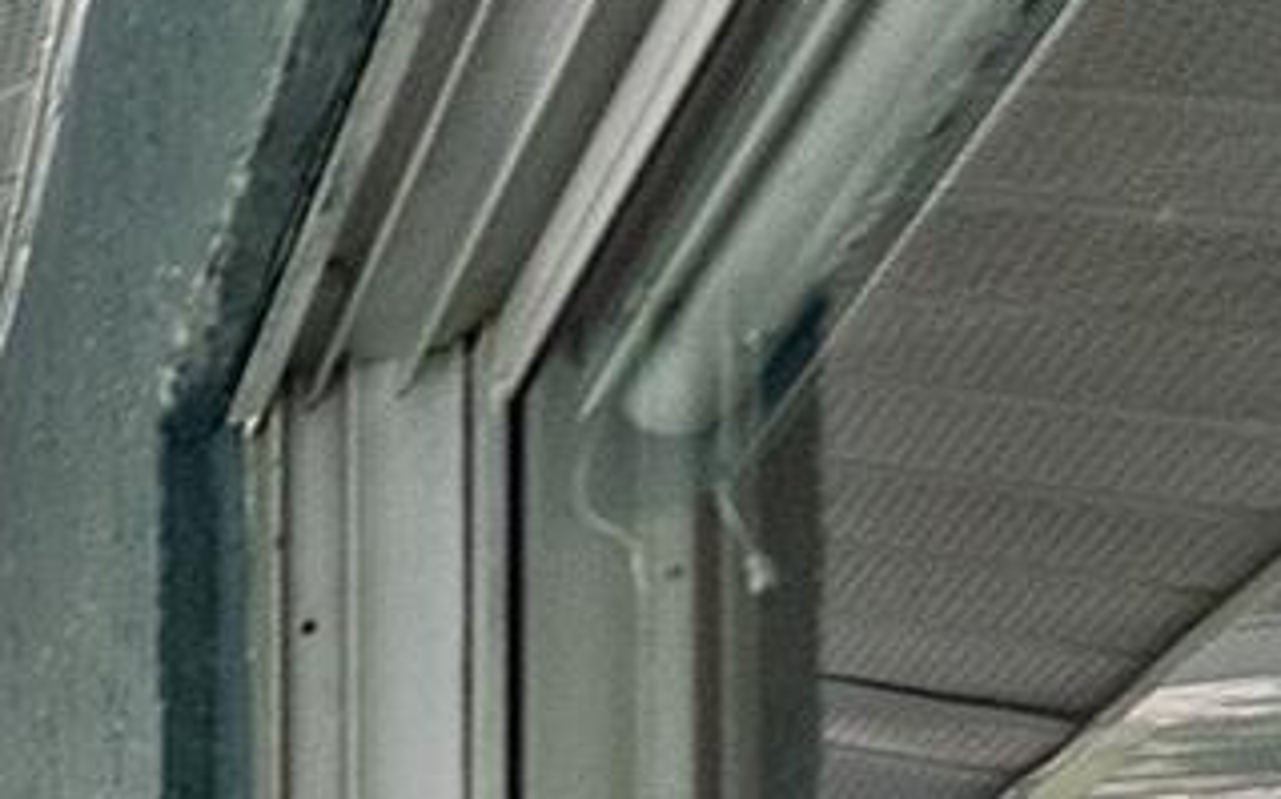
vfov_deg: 11.1
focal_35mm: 92
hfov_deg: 14.1
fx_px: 3210
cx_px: -1895
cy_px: 2116
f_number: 5
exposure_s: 1/125
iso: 1600
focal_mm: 18
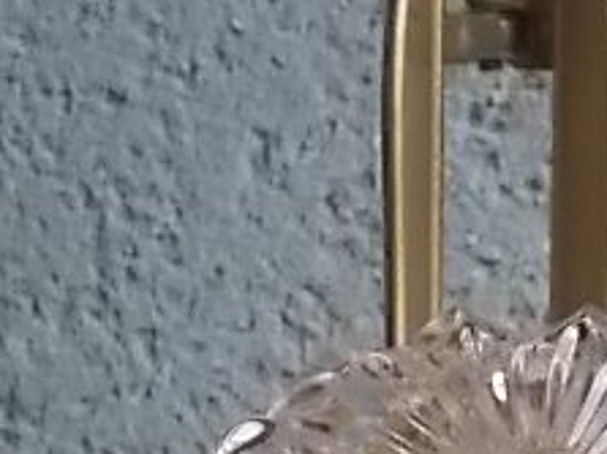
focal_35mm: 325
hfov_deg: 6.1
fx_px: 5696
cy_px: 642
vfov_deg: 4.5
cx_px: 531
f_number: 6
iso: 720
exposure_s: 1/250
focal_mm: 20.1
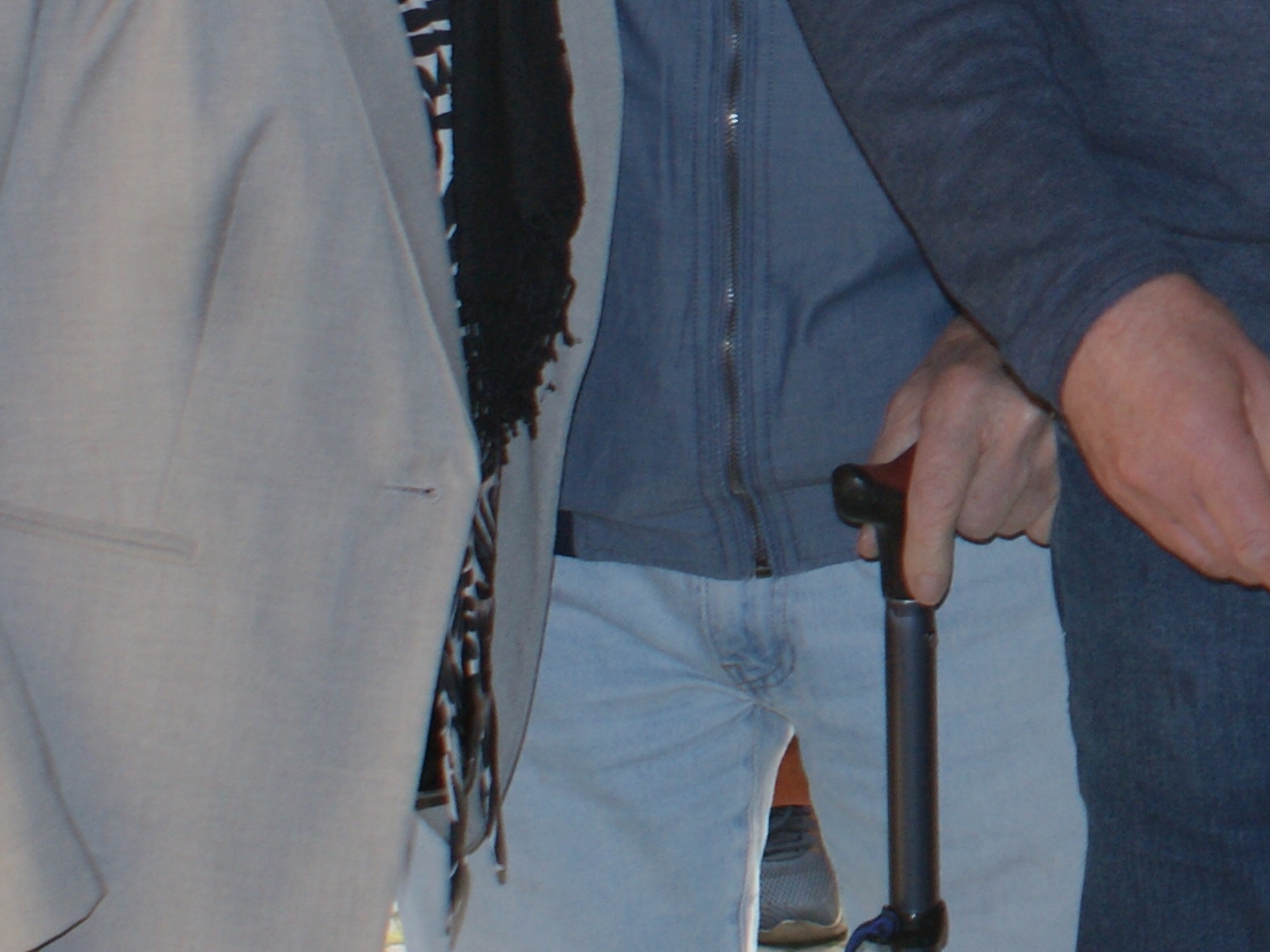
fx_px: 6126
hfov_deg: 11.3
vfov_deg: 8.7
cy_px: -295
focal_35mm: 167
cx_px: 1926
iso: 200
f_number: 5
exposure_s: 1/80
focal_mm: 28
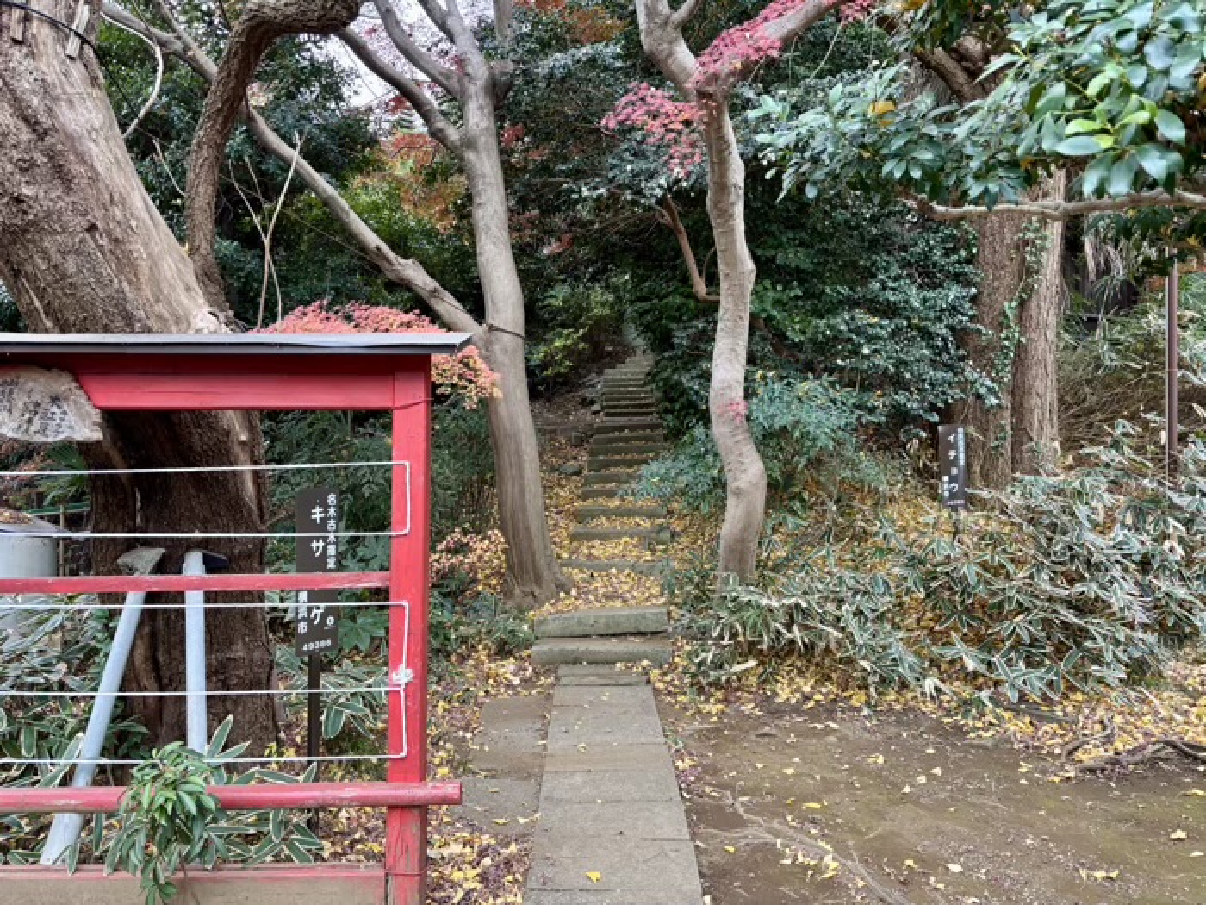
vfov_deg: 53.1
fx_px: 906
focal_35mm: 26
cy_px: 452
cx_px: 603
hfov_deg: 67.3
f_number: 1.6
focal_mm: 5.96
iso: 125
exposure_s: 1/81
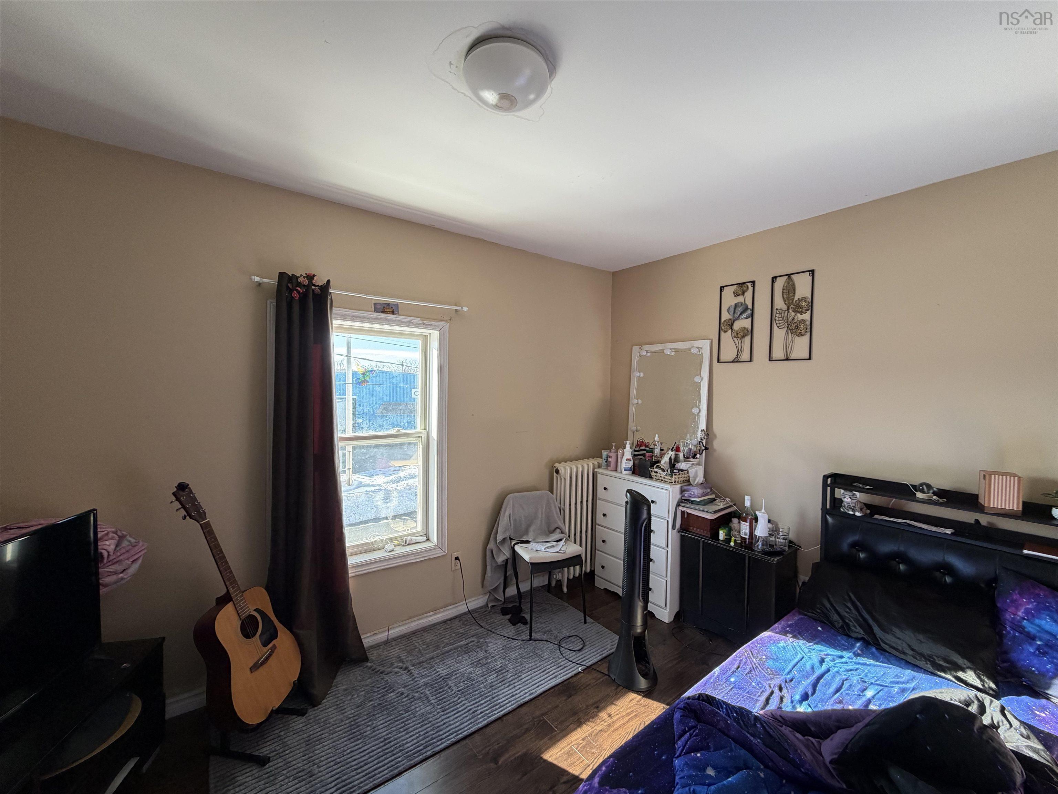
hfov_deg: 102.1
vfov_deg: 85.7
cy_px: 397
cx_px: 529
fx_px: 428
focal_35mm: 14
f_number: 2.2
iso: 125
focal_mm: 2.22
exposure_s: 1/121
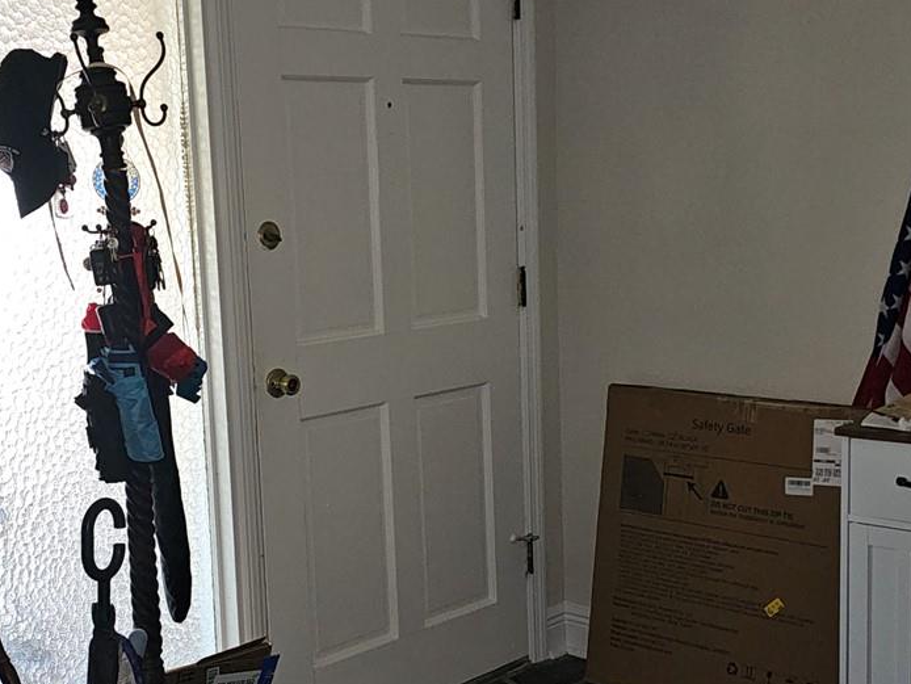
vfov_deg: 27.5
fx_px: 1395
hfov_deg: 36.1
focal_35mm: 53
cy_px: 389
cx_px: 411
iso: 160
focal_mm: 6.3
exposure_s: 1/24
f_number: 1.7
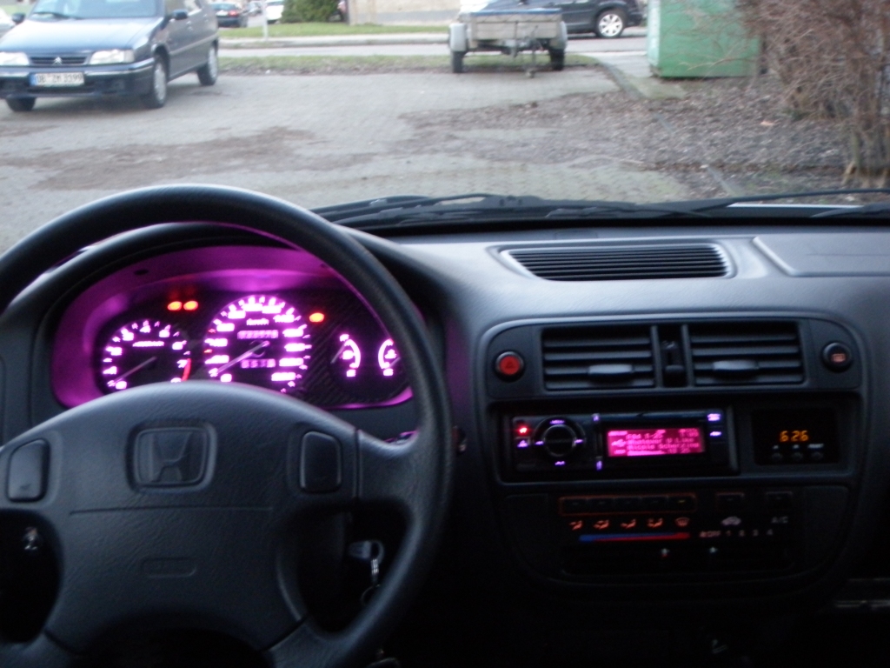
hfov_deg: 37.5
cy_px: 334
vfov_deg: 28.6
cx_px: 445
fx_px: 1311
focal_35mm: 51
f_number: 4
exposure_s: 1/4
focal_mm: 9.1
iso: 400
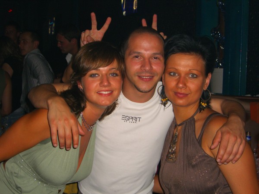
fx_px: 344
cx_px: 130
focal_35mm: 46
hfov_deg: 41.2
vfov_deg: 31.5
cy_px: 97
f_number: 3.1
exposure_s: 1/60
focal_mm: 9.5
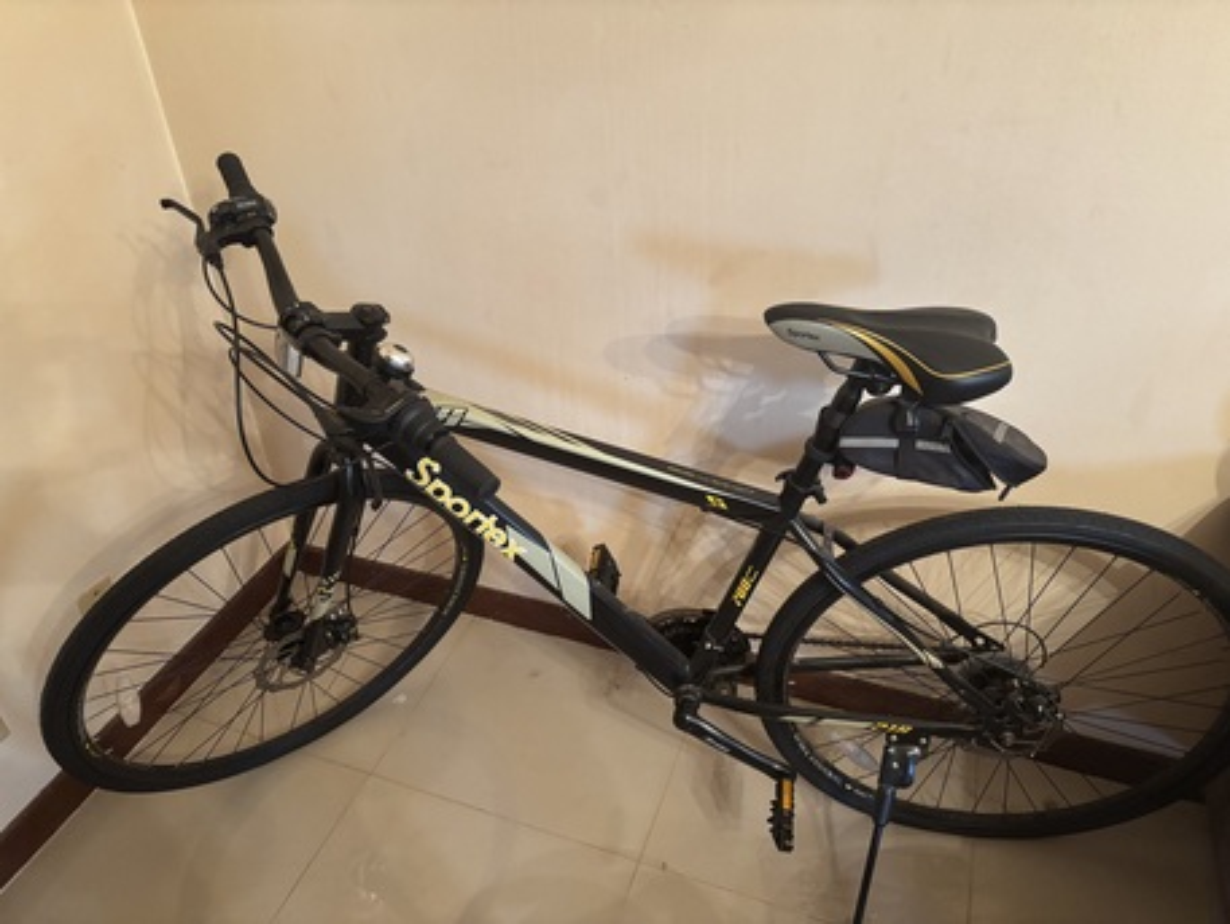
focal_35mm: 26
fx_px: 924
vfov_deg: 53.1
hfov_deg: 67.3
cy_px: 462
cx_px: 615
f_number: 1.6
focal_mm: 5.96
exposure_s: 1/60
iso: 500
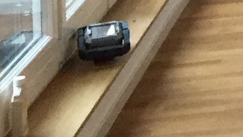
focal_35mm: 211
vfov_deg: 5.2
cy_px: -382
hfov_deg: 8.5
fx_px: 1359
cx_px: 737
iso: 64
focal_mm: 4.15
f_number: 2.2
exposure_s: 1/33
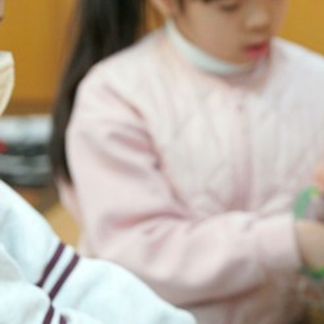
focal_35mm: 412
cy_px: 232
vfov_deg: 4.3
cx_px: -102
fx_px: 4363
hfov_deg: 4.2
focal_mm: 133
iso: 2000
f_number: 4
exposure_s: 1/160
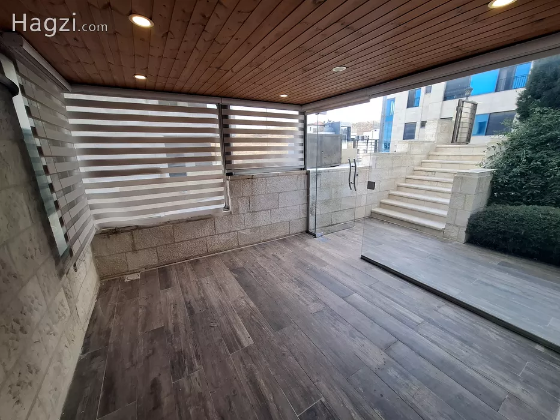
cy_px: 210
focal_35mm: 13
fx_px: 210
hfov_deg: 106.2
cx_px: 280
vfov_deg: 89.9
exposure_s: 1/100
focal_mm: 1.74
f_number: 2.2
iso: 40
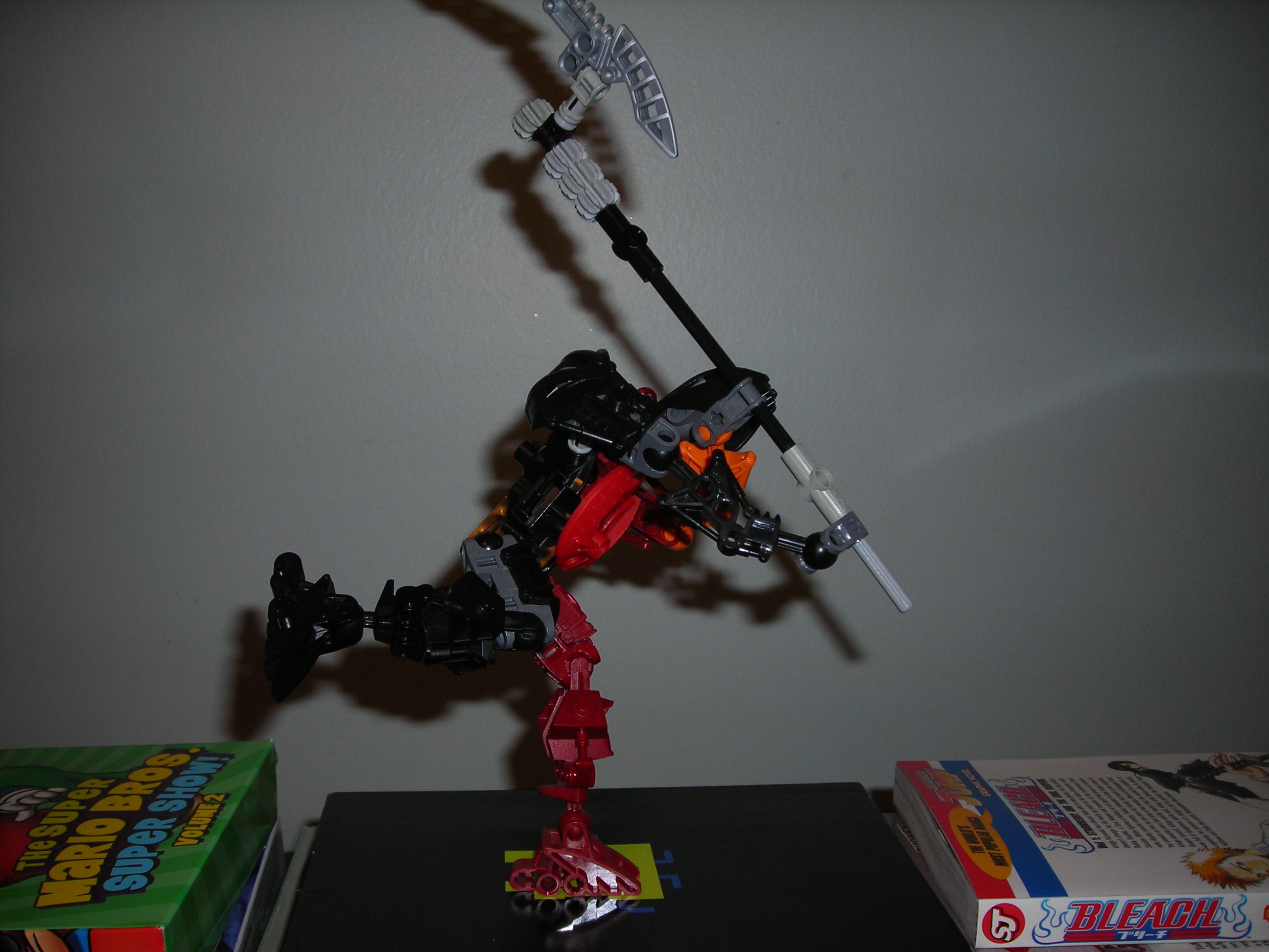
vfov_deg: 37.7
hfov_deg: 49.0
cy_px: 476
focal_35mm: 38
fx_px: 1393
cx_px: 634
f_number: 3.2
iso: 50
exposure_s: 1/60.1
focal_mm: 6.3
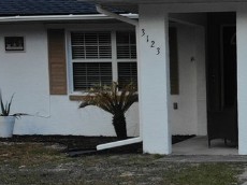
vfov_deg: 13.7
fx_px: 763
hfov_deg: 17.9
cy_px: 154
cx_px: 249
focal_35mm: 107
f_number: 2.8
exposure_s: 1/167
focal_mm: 4.5
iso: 100
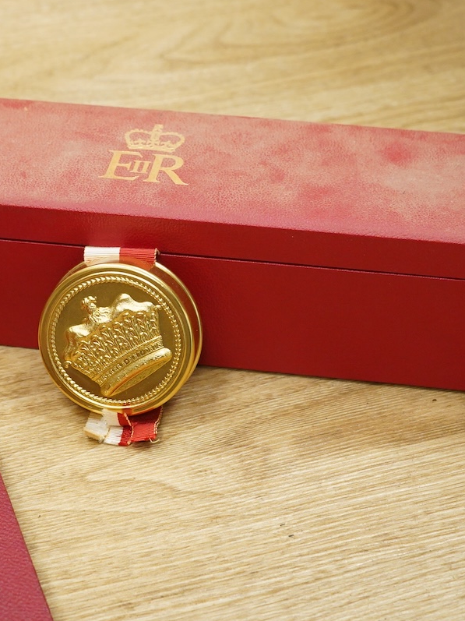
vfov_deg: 23.0
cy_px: 228
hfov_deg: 17.3
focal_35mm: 85
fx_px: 1524
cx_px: 166
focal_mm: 41
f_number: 5.6
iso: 3200
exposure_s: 1/125
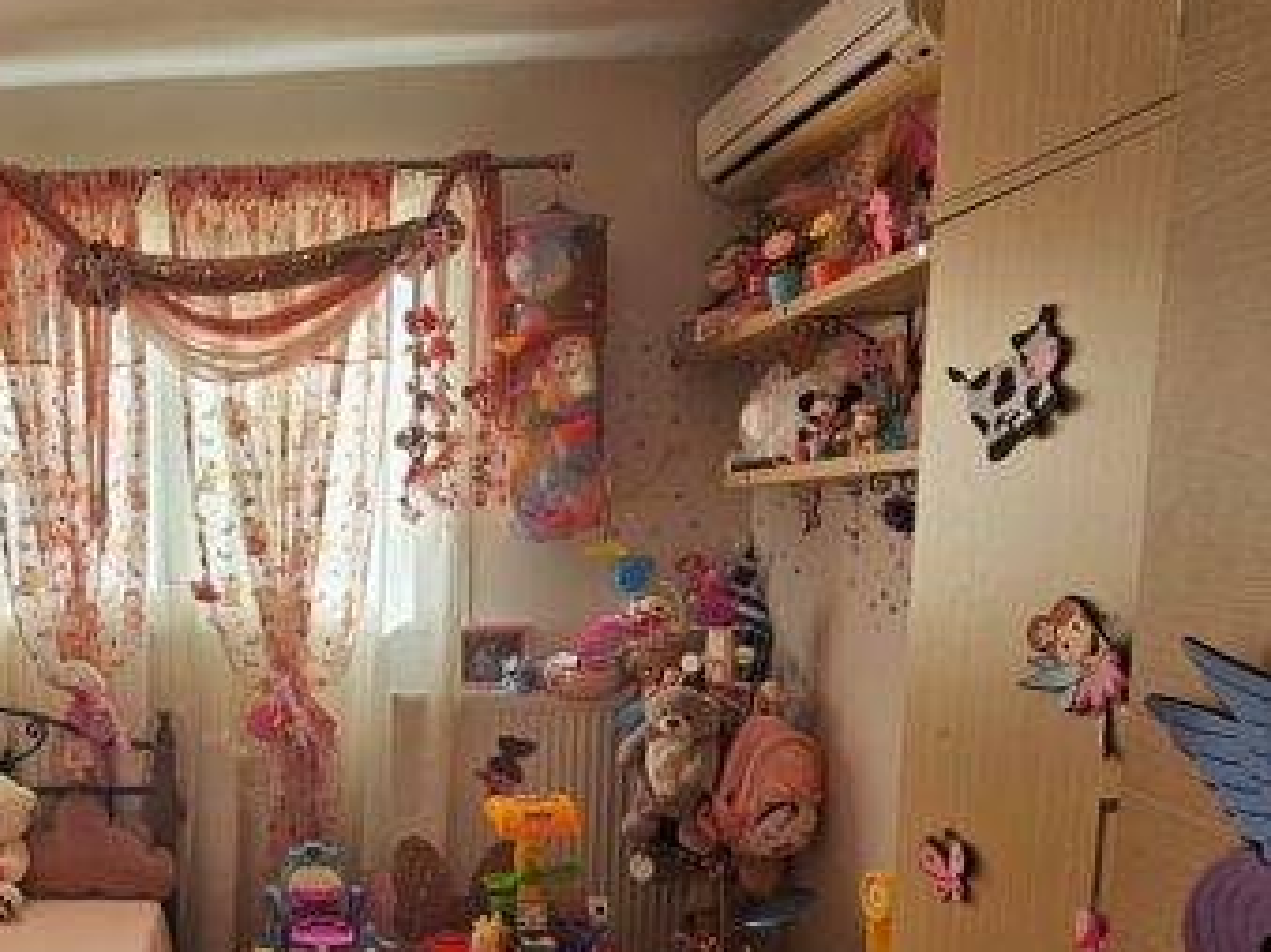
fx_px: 991
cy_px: 663
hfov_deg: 58.5
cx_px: 197
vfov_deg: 50.0
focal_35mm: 27
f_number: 2.2
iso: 50
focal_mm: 2.2
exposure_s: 1/169
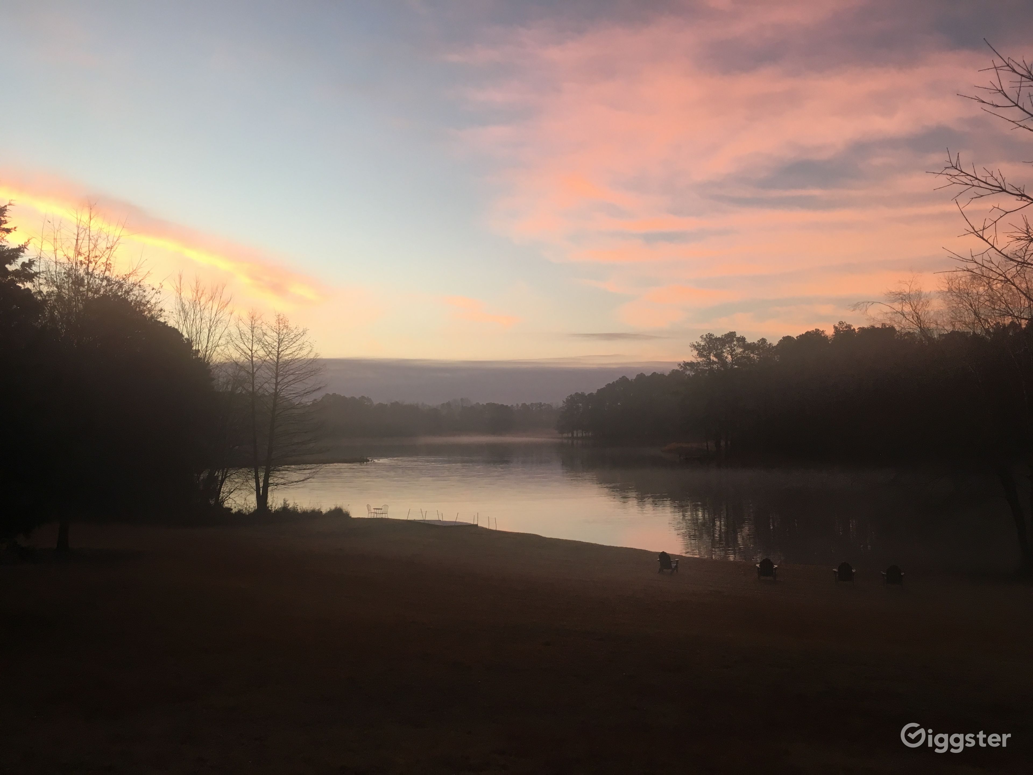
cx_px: 516
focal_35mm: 29
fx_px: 865
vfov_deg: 48.2
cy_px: 388
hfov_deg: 61.7
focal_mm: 4.15
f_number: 2.2
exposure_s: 1/30
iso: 25
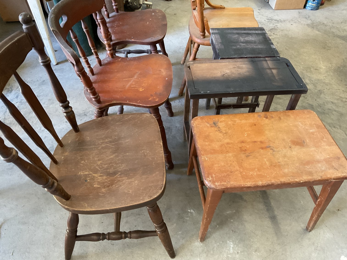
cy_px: 130
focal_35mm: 29
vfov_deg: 48.2
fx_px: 291
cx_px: 174
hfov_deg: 61.7
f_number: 1.8
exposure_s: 1/40
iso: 250
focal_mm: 3
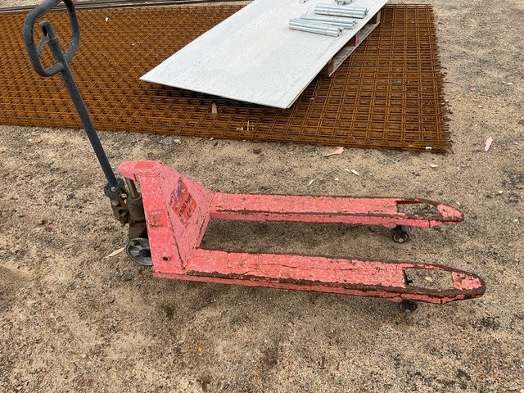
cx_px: 262
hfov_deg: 61.7
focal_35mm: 29
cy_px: 196
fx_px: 439
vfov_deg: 48.2
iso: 16
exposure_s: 1/465
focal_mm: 3
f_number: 1.8
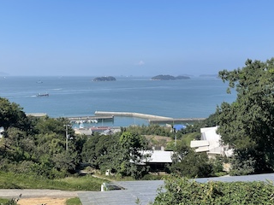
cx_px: 111
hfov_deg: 47.6
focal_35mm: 39
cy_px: 79
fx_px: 309
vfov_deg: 36.6
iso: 32
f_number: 1.6
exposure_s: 1/3610
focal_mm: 4.2
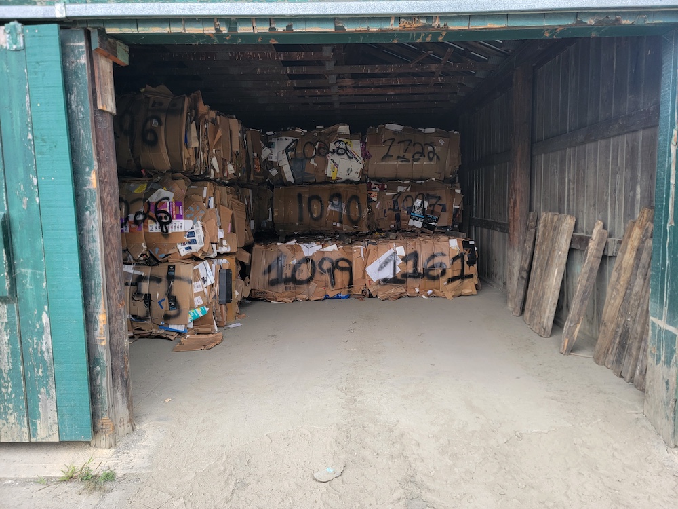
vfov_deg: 56.8
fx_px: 470
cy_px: 254
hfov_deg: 71.6
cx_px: 339
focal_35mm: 24
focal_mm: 6.7
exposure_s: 1/120
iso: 25
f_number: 1.8
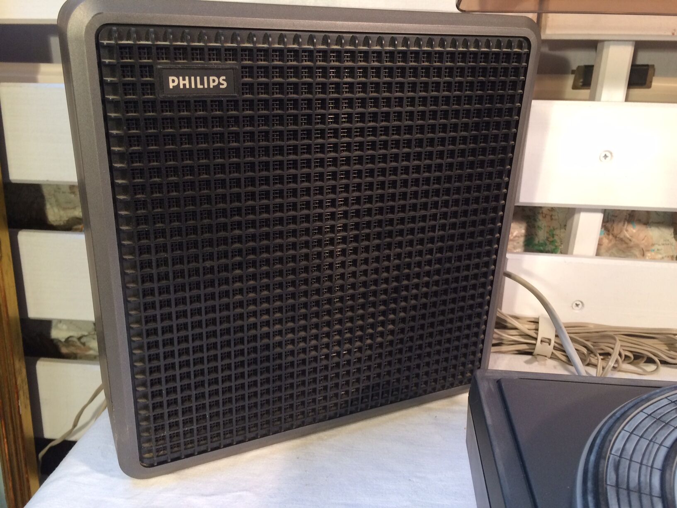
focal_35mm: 29
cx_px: 338
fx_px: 567
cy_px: 254
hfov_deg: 61.7
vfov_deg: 48.2
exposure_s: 1/33
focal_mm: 4.15
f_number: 2.2
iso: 80
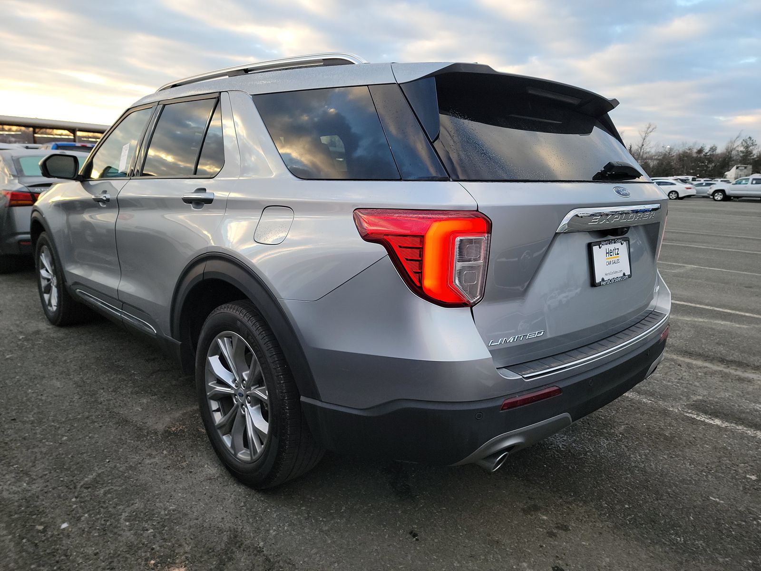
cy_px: 286
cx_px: 380
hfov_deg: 71.6
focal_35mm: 24
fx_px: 528
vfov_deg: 56.8
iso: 88
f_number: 1.8
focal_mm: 6.7
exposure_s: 1/119
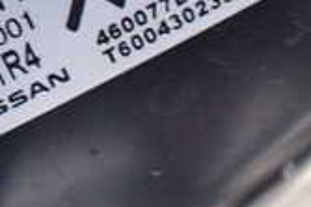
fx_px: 967
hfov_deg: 17.6
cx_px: -37
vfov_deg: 12.0
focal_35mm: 112
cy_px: -17
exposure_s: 1/30
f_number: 2.3
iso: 1000
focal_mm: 5.4
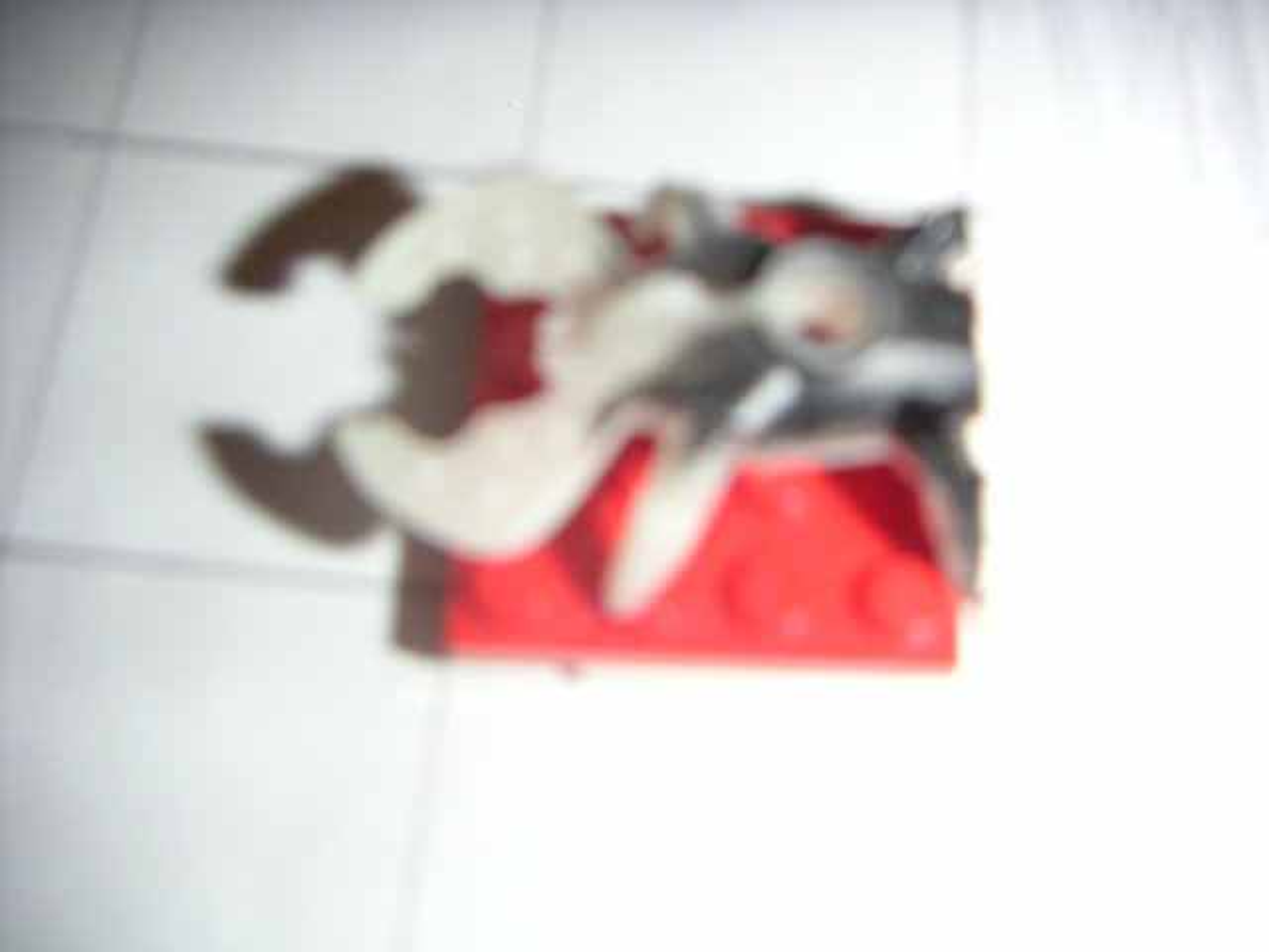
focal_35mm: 40
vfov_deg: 36.0
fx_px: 1466
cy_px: 476
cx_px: 634
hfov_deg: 46.8
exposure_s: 1/45
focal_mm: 5.3
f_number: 2.9
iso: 200
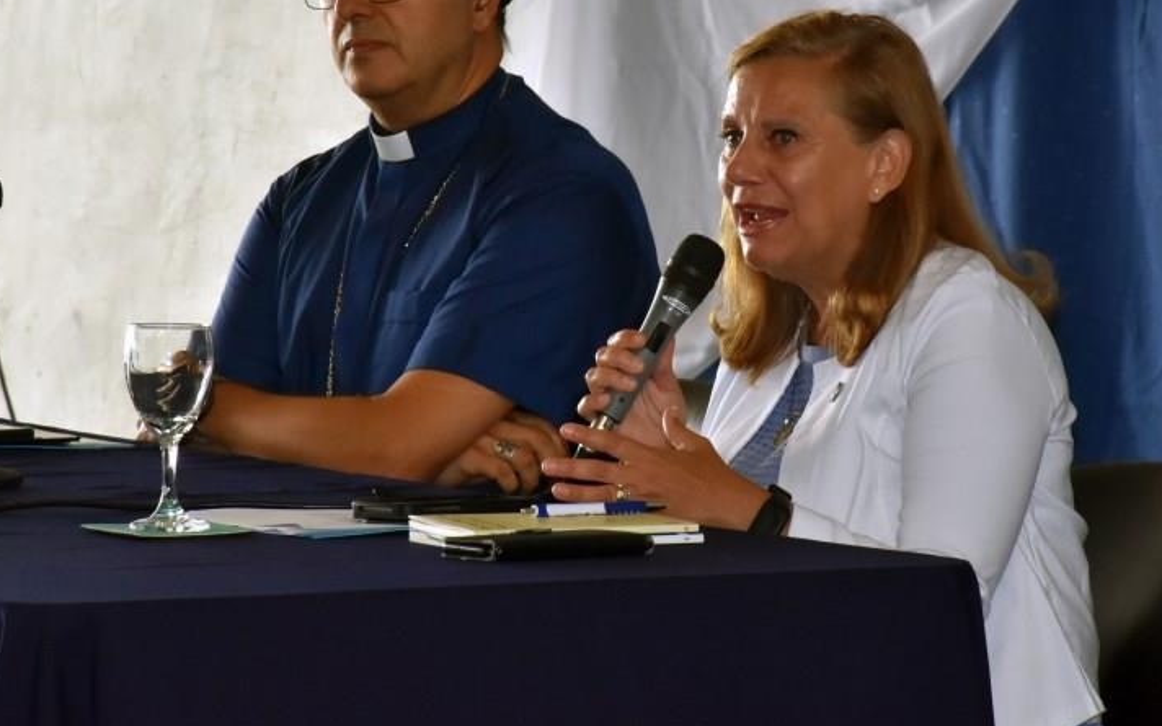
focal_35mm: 308
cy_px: 218
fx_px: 9754
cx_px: 643
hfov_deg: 6.8
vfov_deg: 4.3
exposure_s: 1/250
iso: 1250
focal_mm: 140
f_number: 10
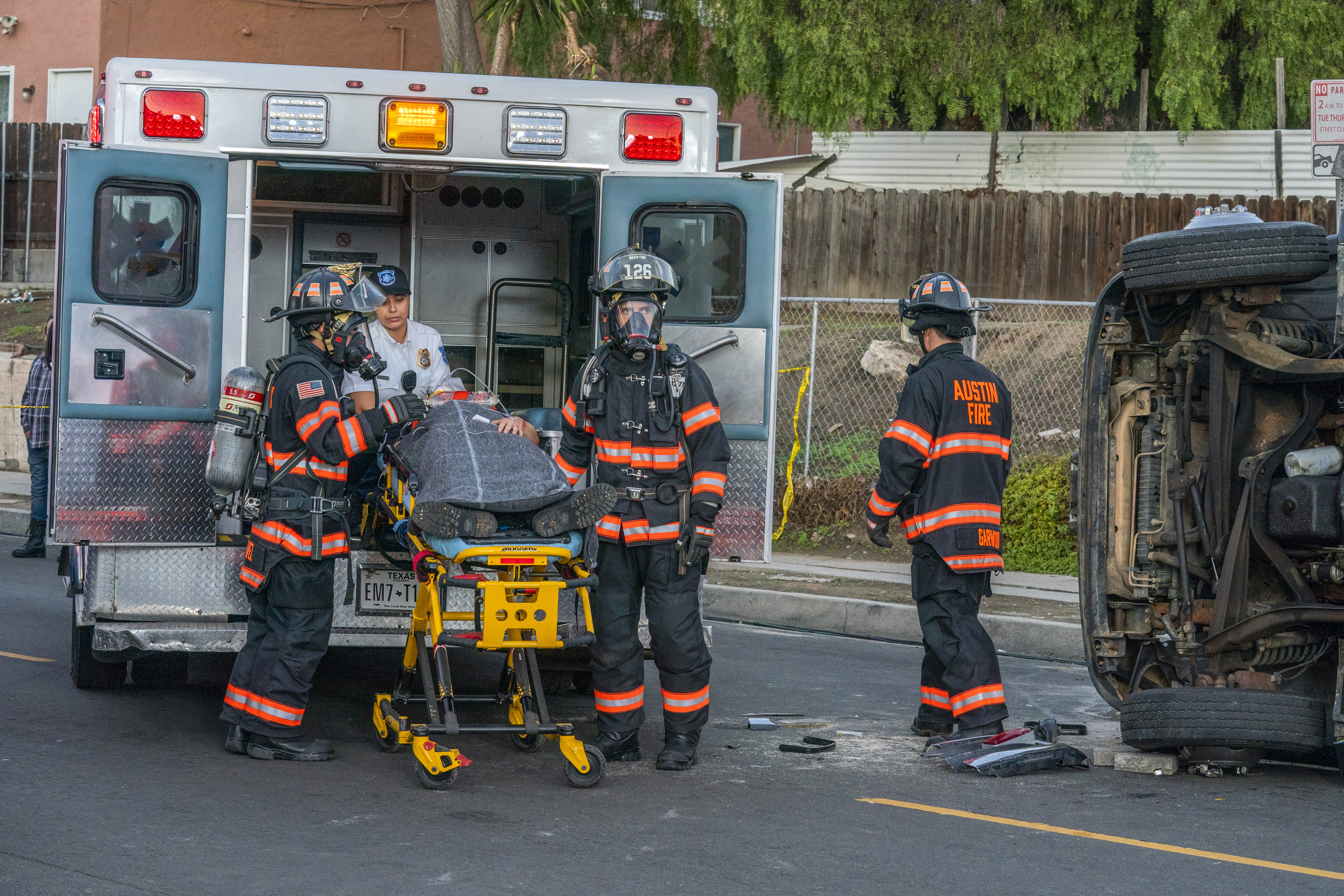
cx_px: 672
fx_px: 3285
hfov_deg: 23.1
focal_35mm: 88
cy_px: 448
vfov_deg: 15.5
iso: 2500
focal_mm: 88
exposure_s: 1/320
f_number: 8
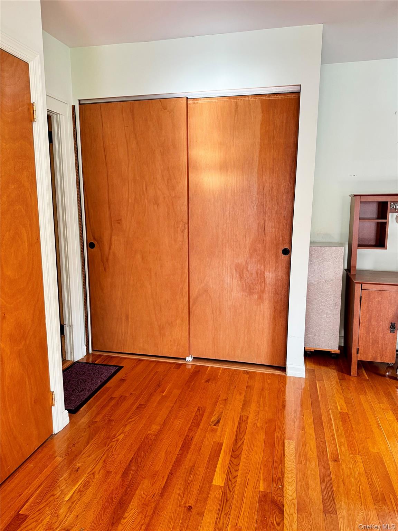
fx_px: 368
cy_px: 266
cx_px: 199
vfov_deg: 71.6
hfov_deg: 56.8
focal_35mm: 24
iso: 320
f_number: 1.78
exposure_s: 1/60
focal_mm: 6.76
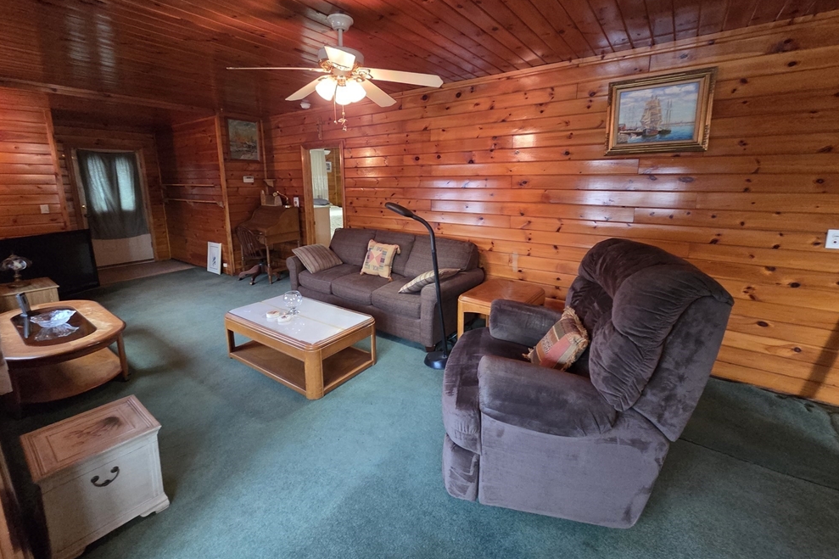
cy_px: 242
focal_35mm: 14
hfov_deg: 104.3
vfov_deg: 80.8
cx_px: 416
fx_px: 326
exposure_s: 1/60
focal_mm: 2.2
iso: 1250
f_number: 2.2
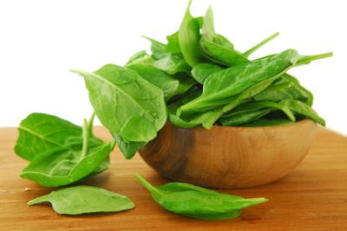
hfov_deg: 35.0
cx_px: 174
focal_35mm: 57
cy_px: 116
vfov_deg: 23.8
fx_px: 550
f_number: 5.6
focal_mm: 38
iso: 125
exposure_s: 1/10
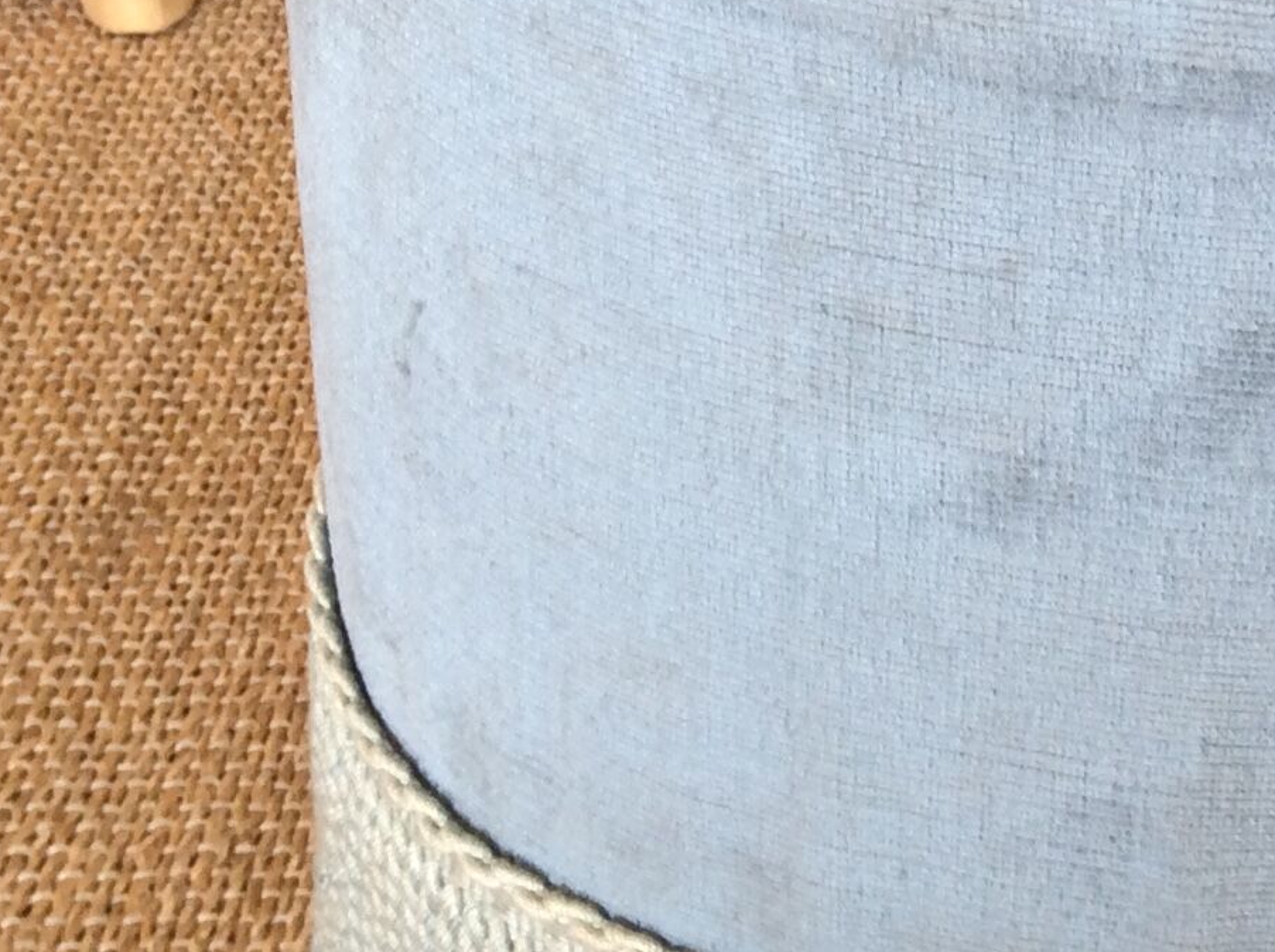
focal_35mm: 92
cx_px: 1095
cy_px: 219
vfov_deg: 15.9
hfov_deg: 21.0
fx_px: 3382
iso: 40
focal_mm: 3.3
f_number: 2.4
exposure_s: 1/50
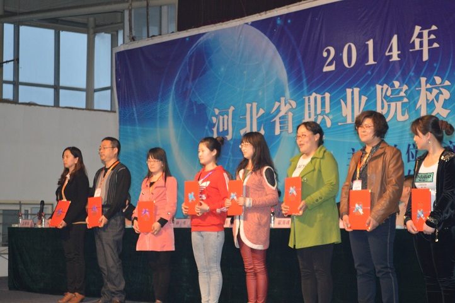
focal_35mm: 82
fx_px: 1042
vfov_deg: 16.5
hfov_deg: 24.6
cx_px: 228
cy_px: 152
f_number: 5.6
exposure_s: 1/60
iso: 1800
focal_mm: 55
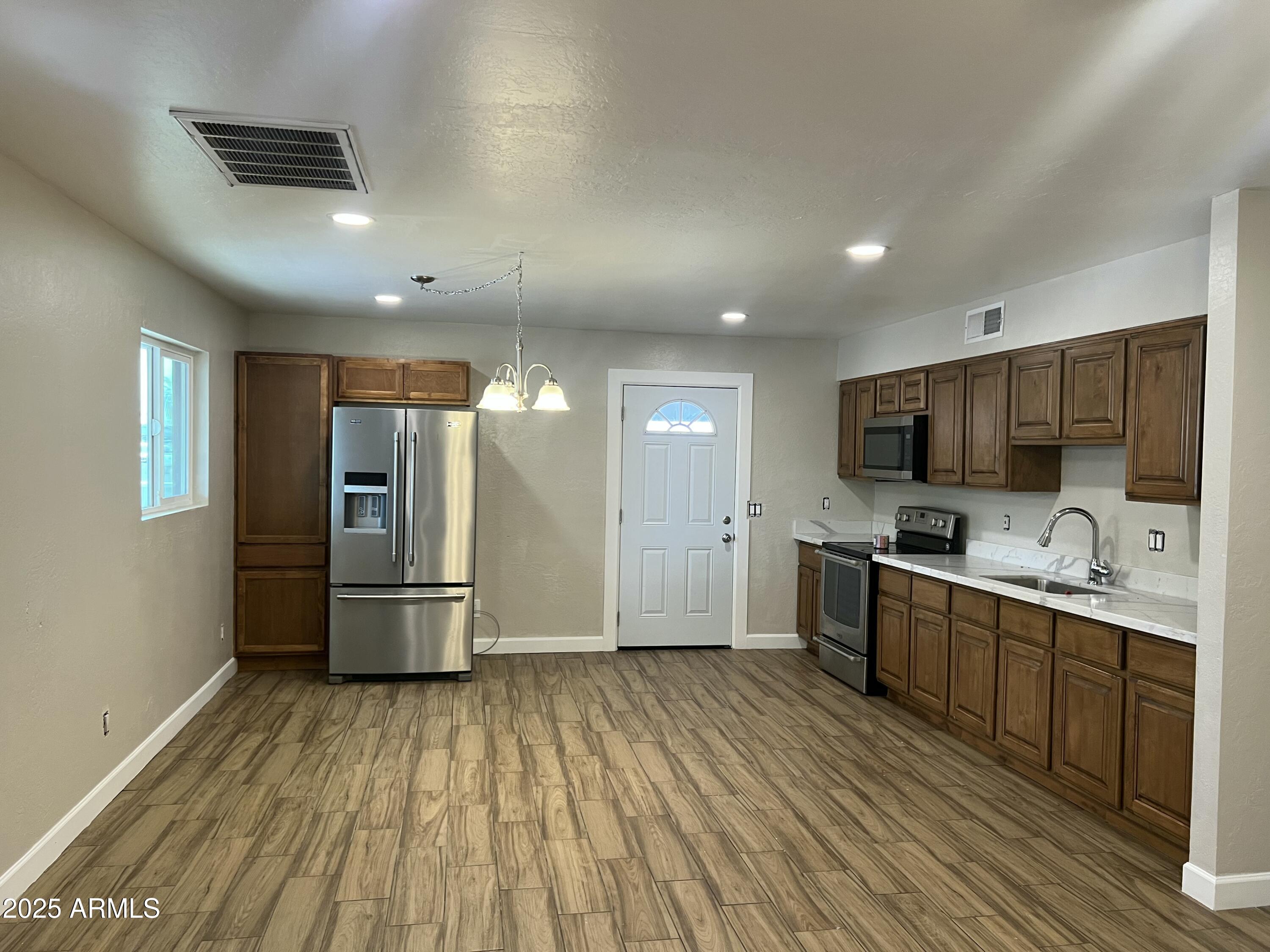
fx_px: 954
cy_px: 476
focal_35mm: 26
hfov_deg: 67.3
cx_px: 635
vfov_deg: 53.1
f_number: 1.5
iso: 100
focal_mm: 5.7
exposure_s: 1/60
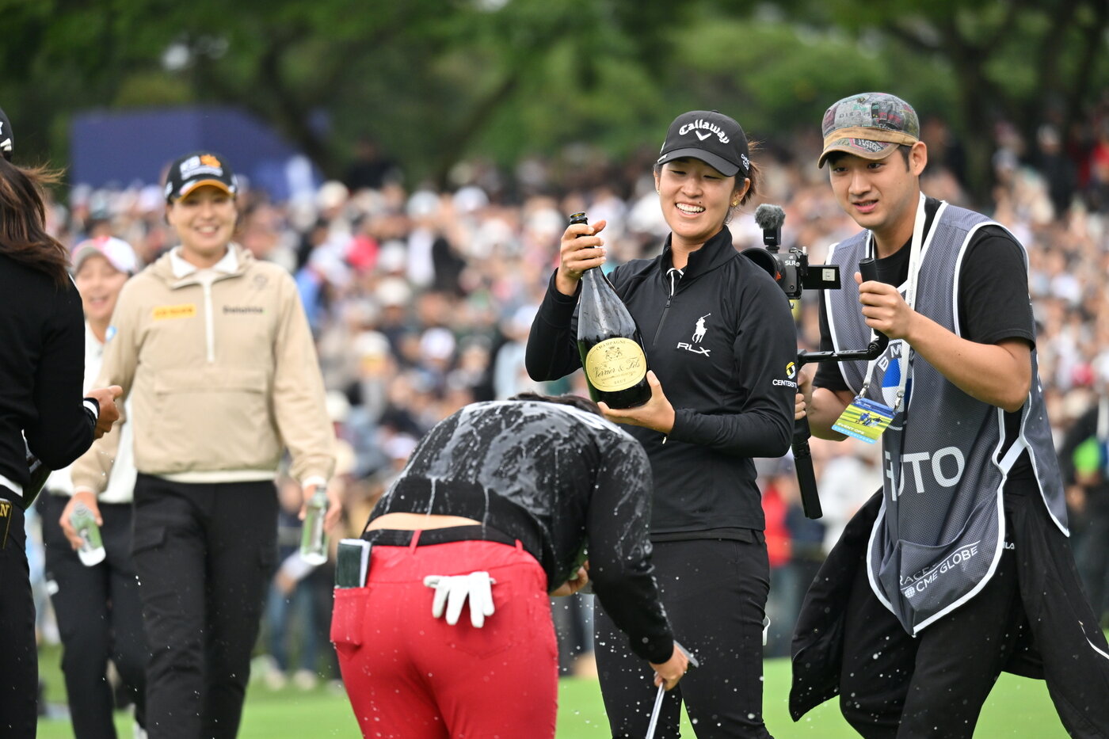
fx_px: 8624
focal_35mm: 280
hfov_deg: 7.4
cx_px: 554
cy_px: 370
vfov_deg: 4.9
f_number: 5.3
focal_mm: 280
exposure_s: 1/1600
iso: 1400
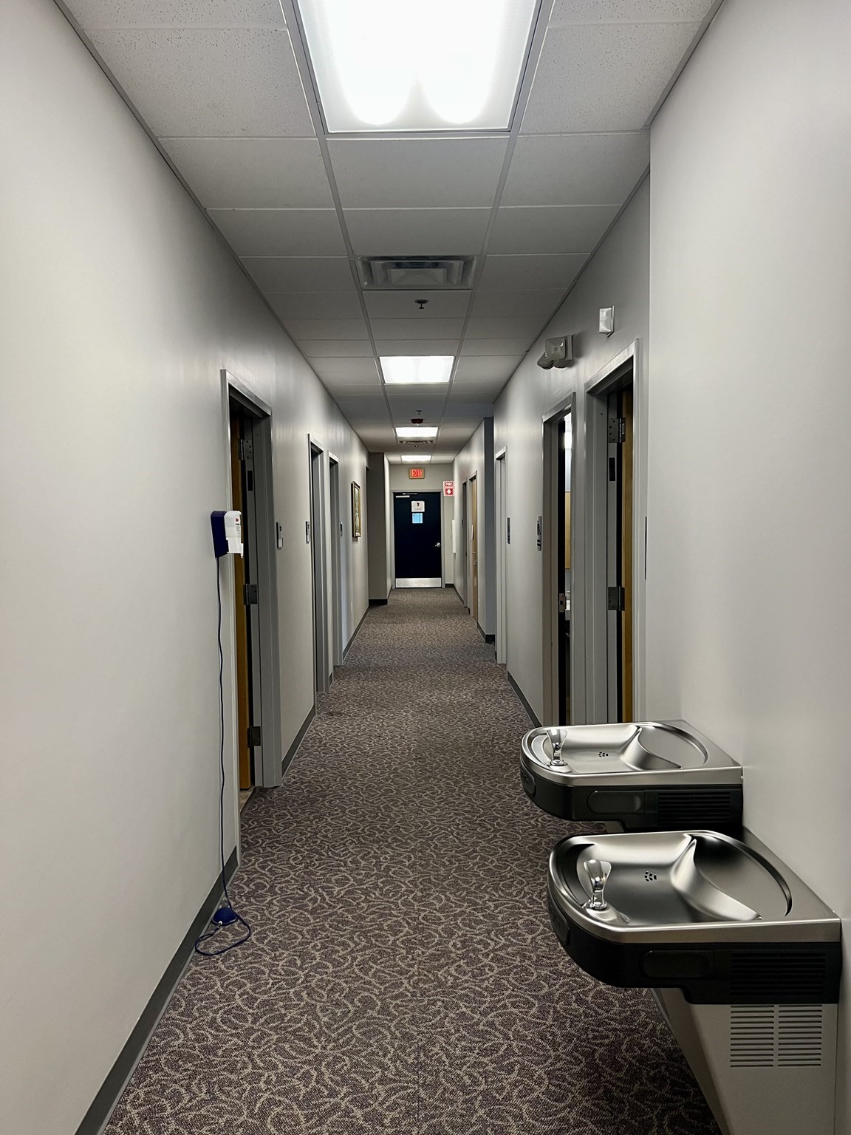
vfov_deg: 67.3
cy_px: 568
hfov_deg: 53.1
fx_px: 852
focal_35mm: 26
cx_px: 426
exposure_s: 1/60
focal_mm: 5.7
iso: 100
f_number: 1.5
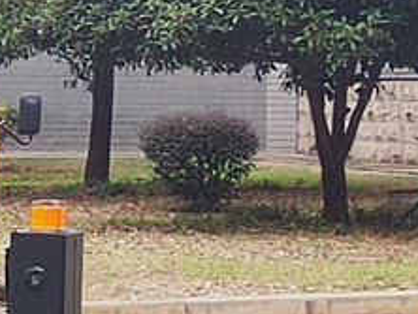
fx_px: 2611
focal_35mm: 216
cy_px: 94
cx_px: -691
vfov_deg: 6.9
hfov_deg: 8.2
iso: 100
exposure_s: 1/110
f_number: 1.9
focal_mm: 5.52
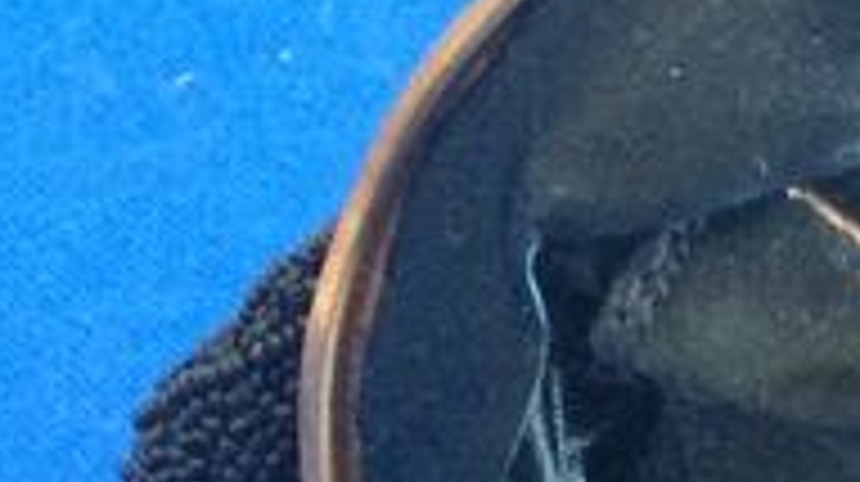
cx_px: 1499
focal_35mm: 149
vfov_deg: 7.7
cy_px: 1034
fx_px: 3394
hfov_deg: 13.2
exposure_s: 1/17
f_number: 2.2
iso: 250
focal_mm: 4.15
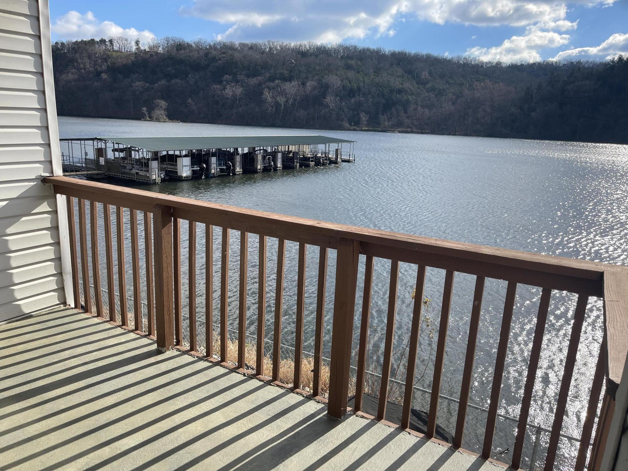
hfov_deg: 69.4
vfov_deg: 54.9
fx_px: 454
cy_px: 236
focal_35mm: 25
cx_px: 314
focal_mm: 5.1
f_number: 1.6
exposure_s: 1/2857
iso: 32
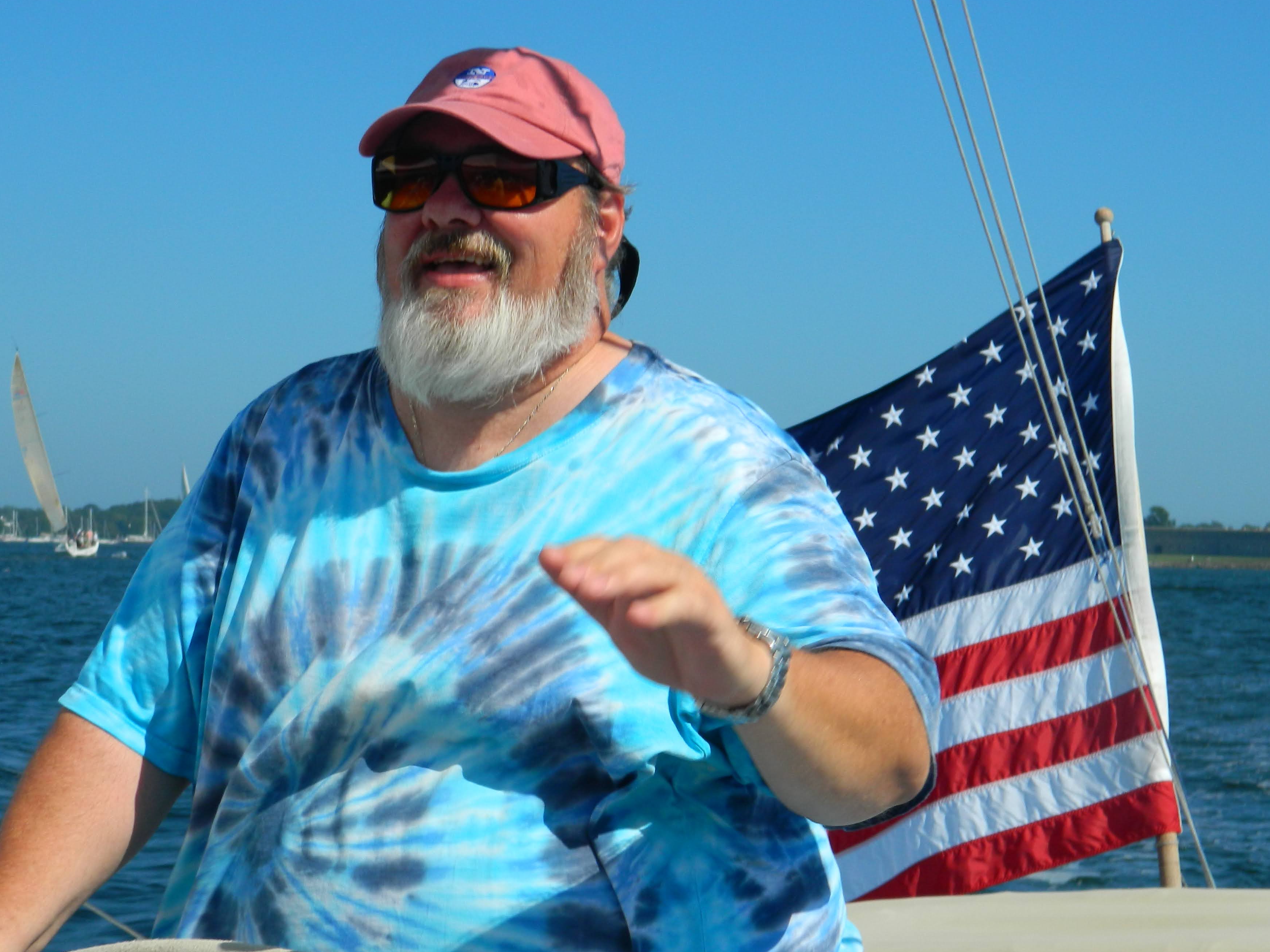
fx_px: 3192
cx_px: 636
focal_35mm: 87
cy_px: 569
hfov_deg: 22.5
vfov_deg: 17.0
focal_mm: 12.6
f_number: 11.4
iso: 80
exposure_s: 1/160
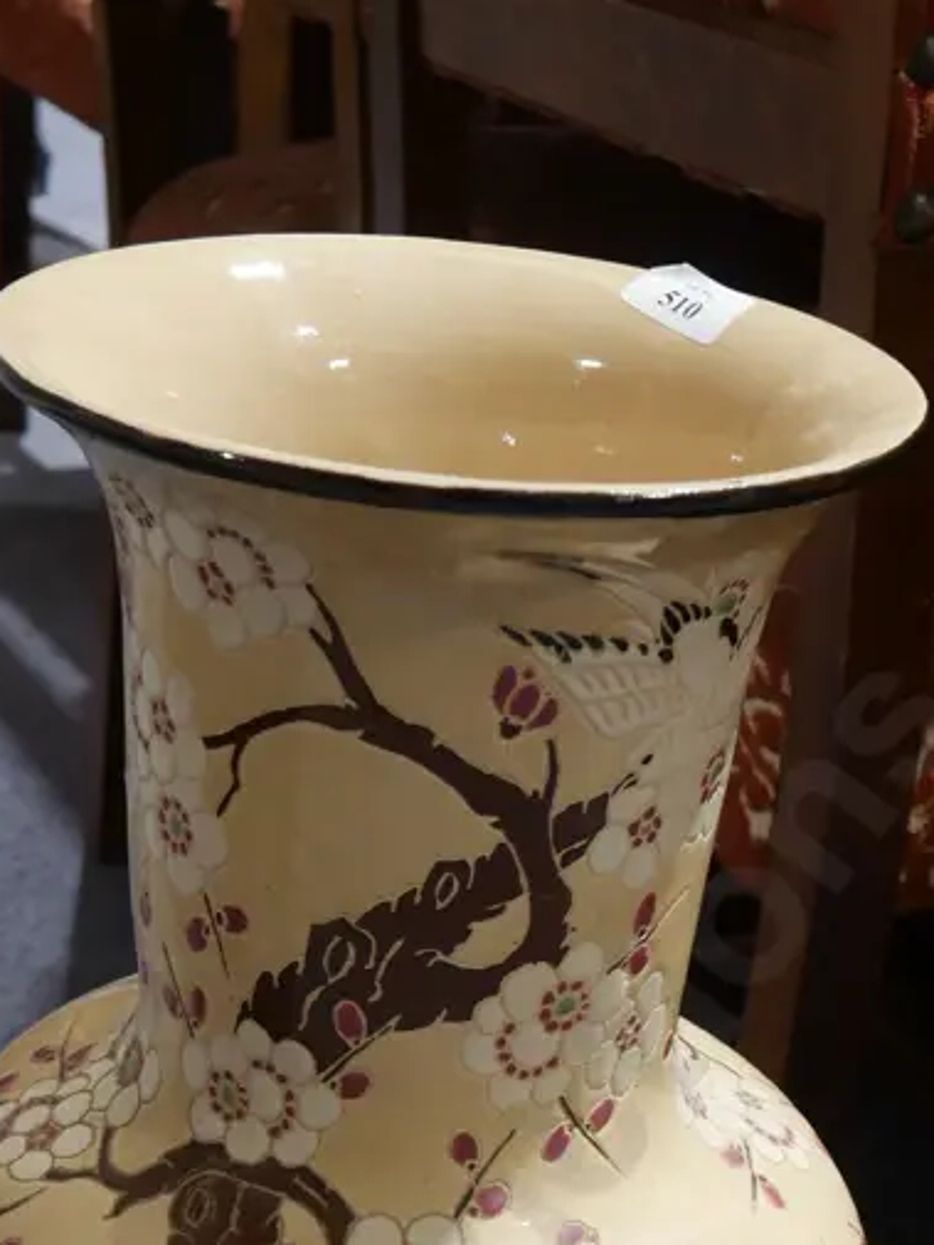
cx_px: 524
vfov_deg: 26.8
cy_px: 1218
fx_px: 2481
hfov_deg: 21.3
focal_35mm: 69
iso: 640
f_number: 4
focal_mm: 17
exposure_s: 1/60
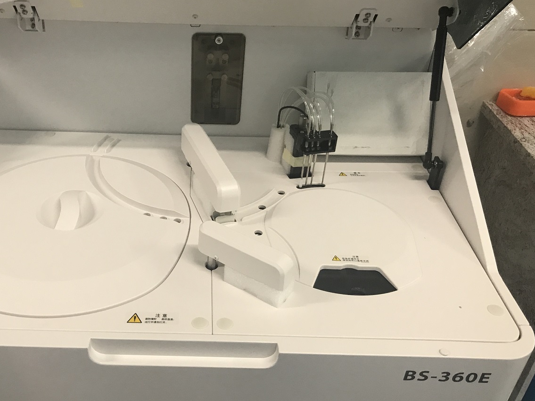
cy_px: 193
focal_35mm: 37
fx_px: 572
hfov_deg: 49.7
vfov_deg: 38.7
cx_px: 203
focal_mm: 3.99
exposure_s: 1/17
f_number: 1.8
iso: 50
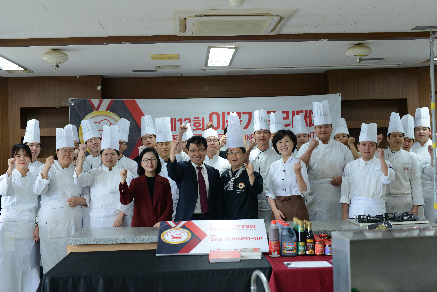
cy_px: 146
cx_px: 218
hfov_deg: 39.6
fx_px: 607
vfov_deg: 27.0
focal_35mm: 50
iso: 800
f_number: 4
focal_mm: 50
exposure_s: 1/160
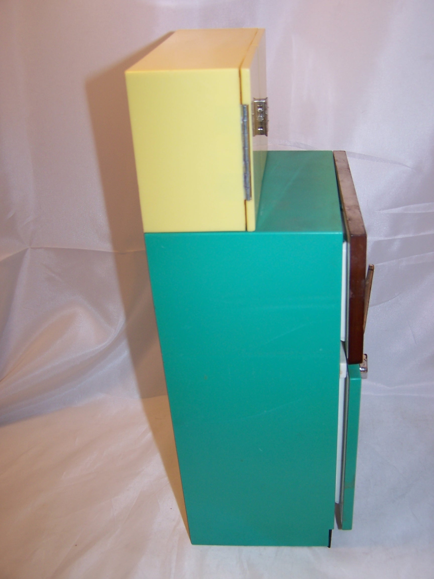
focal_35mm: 38
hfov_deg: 37.7
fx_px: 635
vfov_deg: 49.0
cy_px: 290
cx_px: 217
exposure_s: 1/60
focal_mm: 6.3
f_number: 2.8
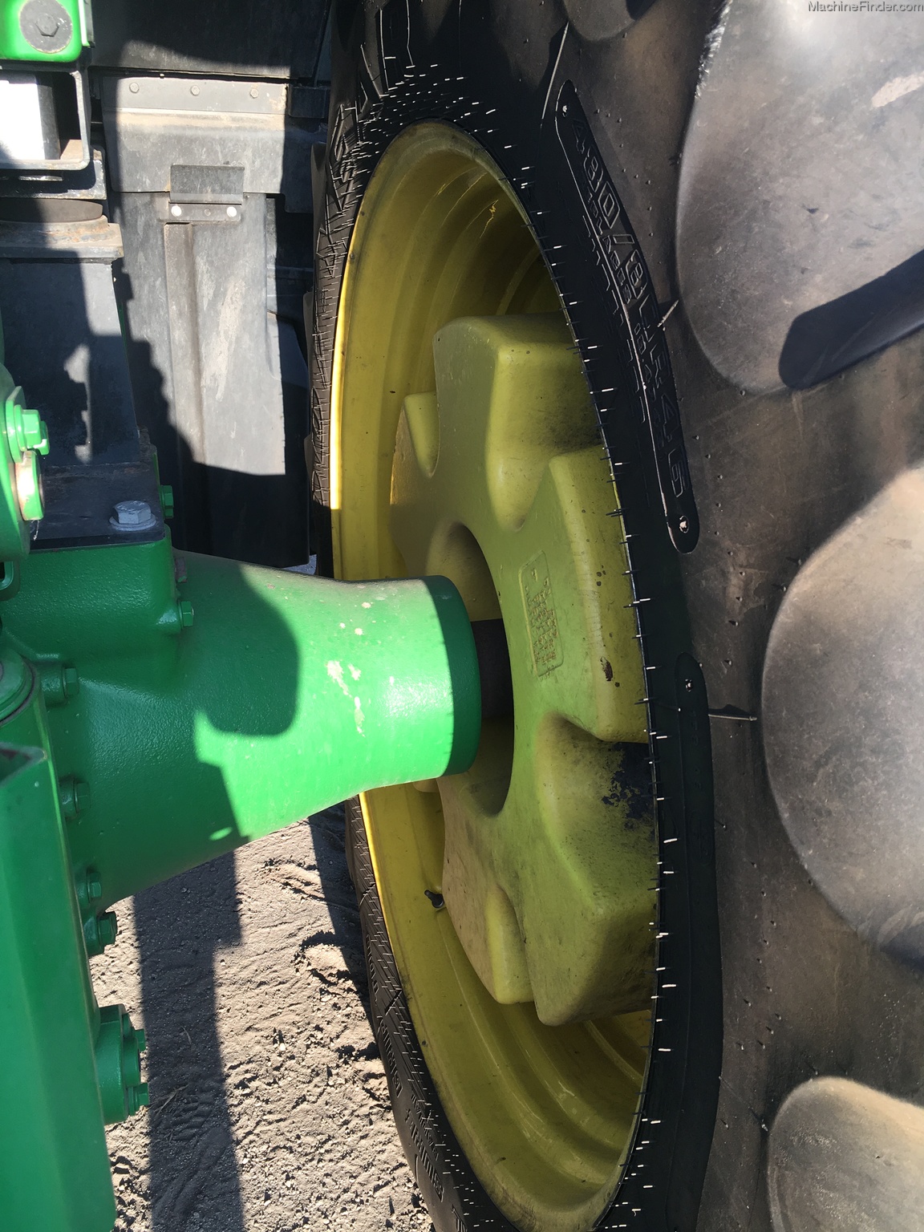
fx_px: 1032
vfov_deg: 61.7
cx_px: 462
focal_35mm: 29
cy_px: 616
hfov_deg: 48.2
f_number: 2.2
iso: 25
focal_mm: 4.15
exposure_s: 1/184
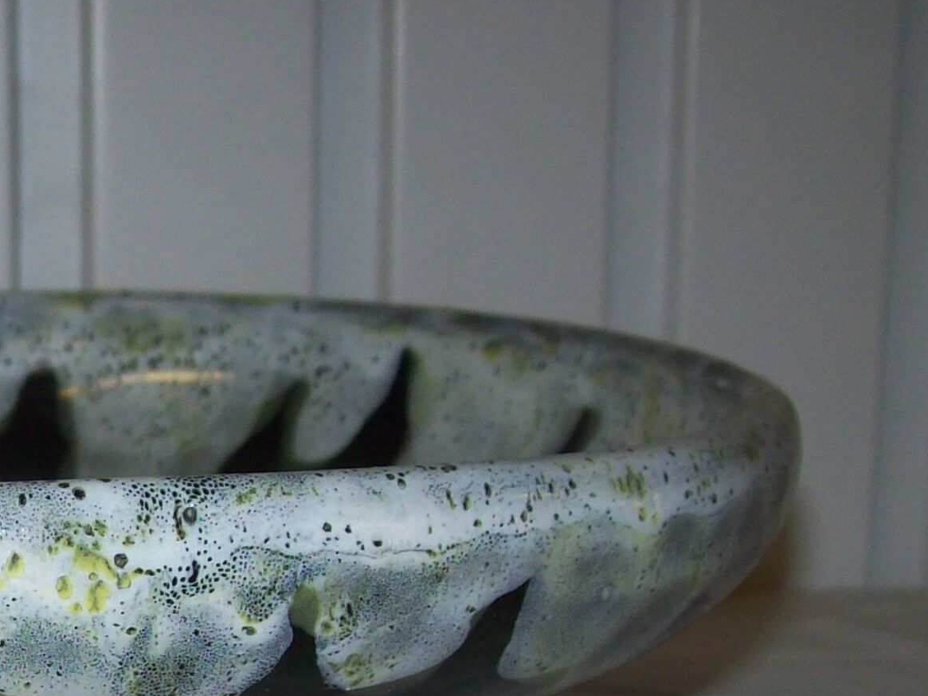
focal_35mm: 88
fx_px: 2358
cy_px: 637
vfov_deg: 16.5
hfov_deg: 21.0
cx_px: -120
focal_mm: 6
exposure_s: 1/64
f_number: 2.7
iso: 80
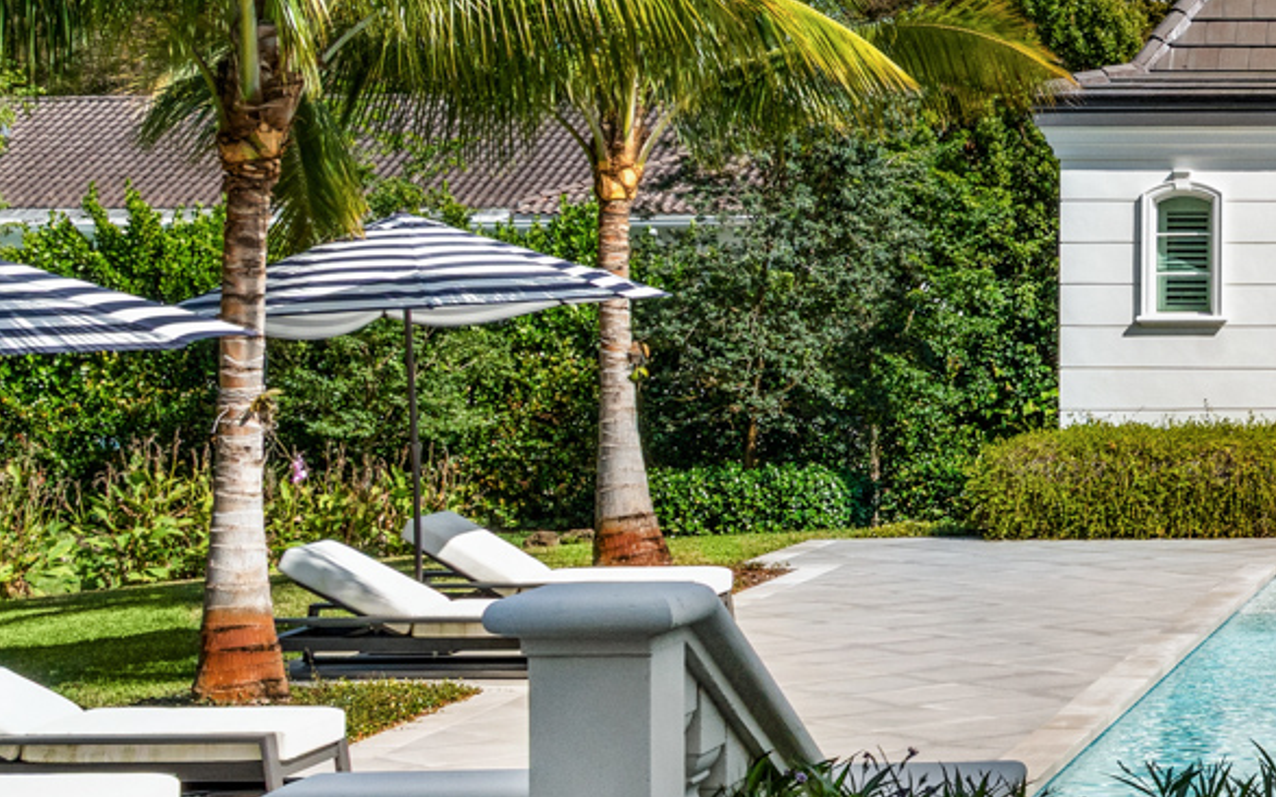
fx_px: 3373
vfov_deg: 13.5
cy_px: 314
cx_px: 1657
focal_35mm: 97
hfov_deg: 19.7
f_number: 11
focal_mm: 31
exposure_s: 1/250
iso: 320
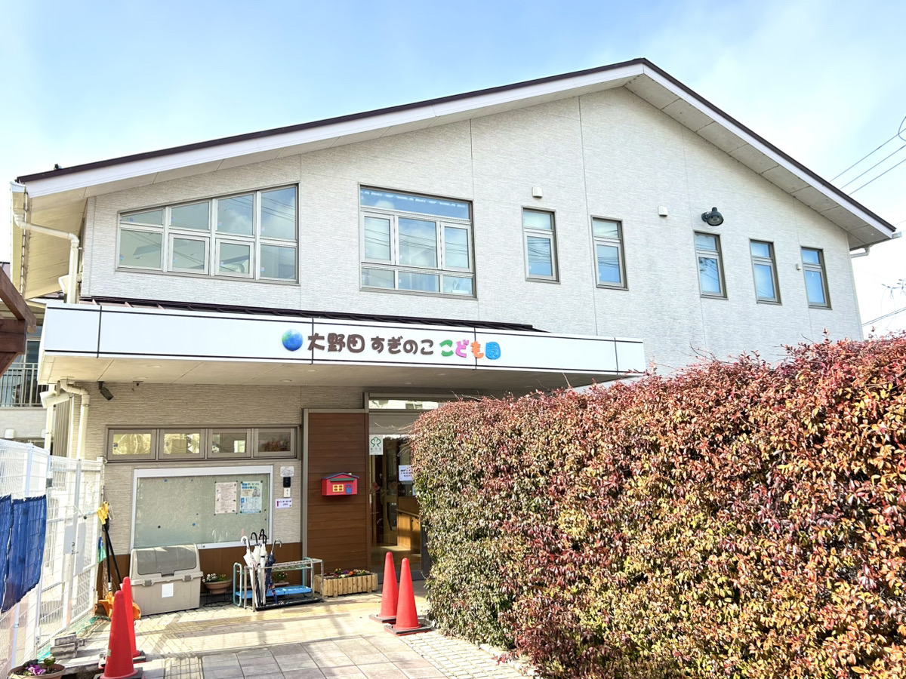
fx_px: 680
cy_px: 340
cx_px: 453
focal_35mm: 26
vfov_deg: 53.1
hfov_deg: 67.3
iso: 50
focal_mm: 5.7
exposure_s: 1/797
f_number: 1.5
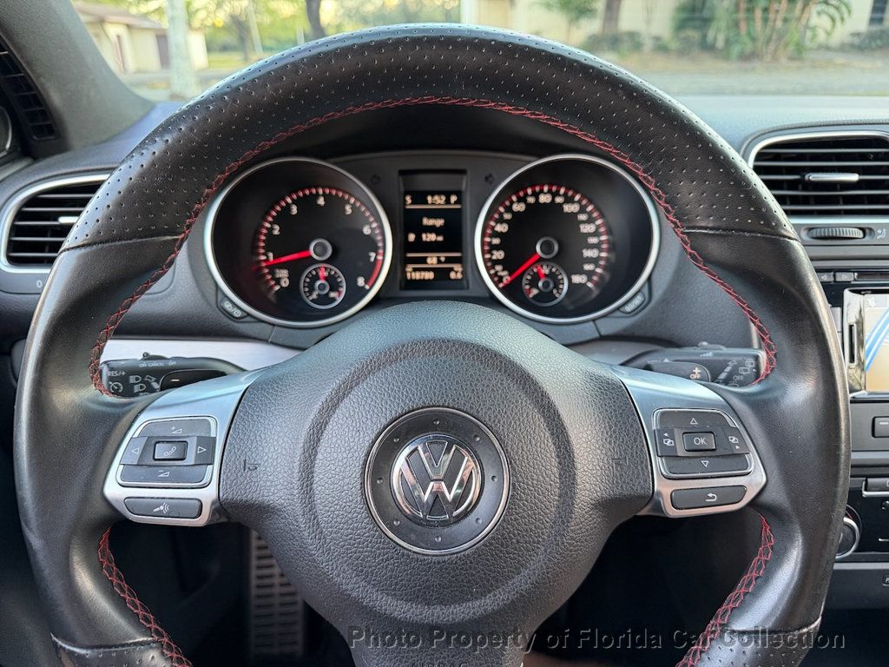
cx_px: 444
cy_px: 334
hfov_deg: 71.6
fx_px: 616
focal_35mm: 24
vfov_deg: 56.8
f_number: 1.78
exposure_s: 1/60
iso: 320
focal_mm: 6.76
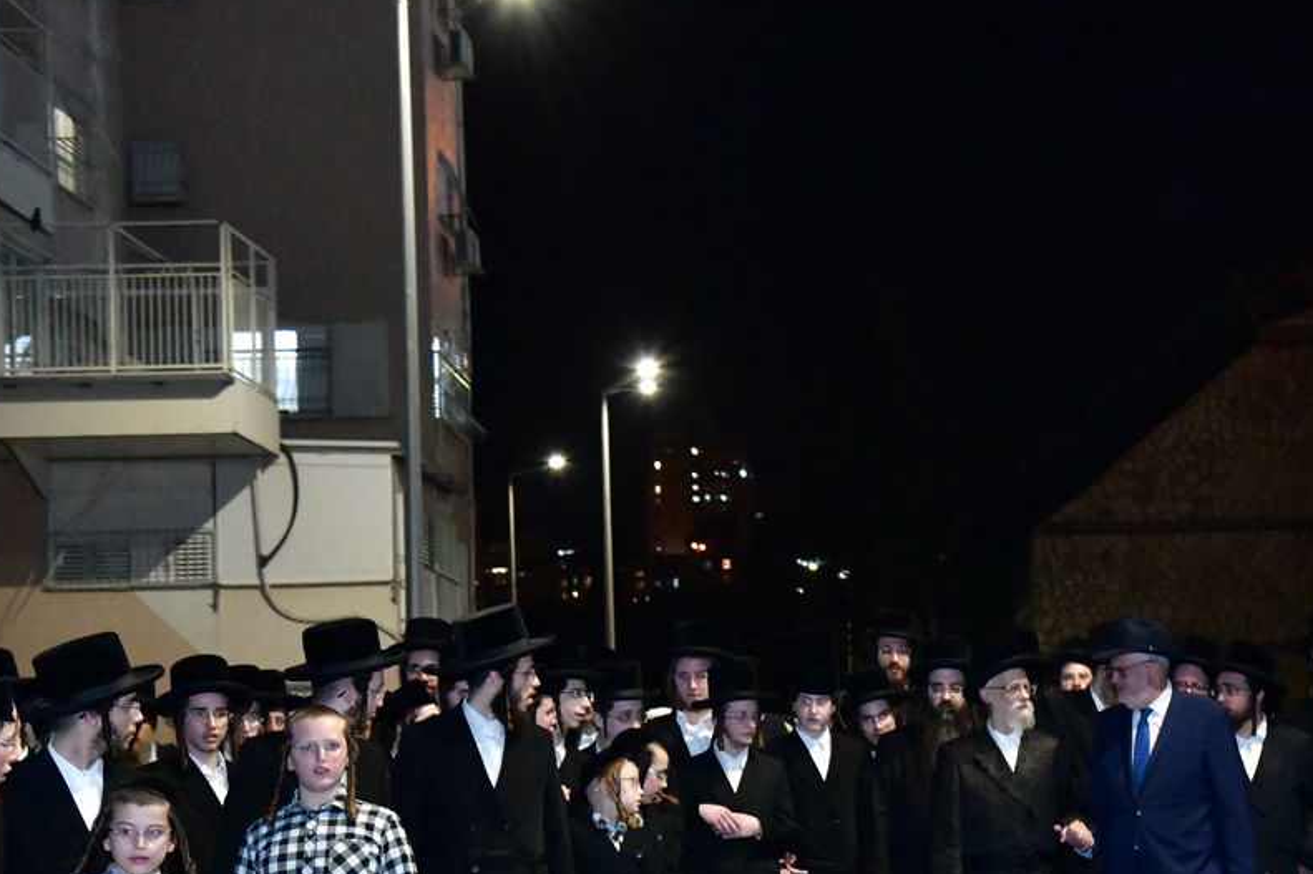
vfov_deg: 14.8
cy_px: 649
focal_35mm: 92
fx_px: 3355
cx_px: 1006
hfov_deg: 21.9
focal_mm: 52
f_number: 5.6
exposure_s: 1/100
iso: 16000
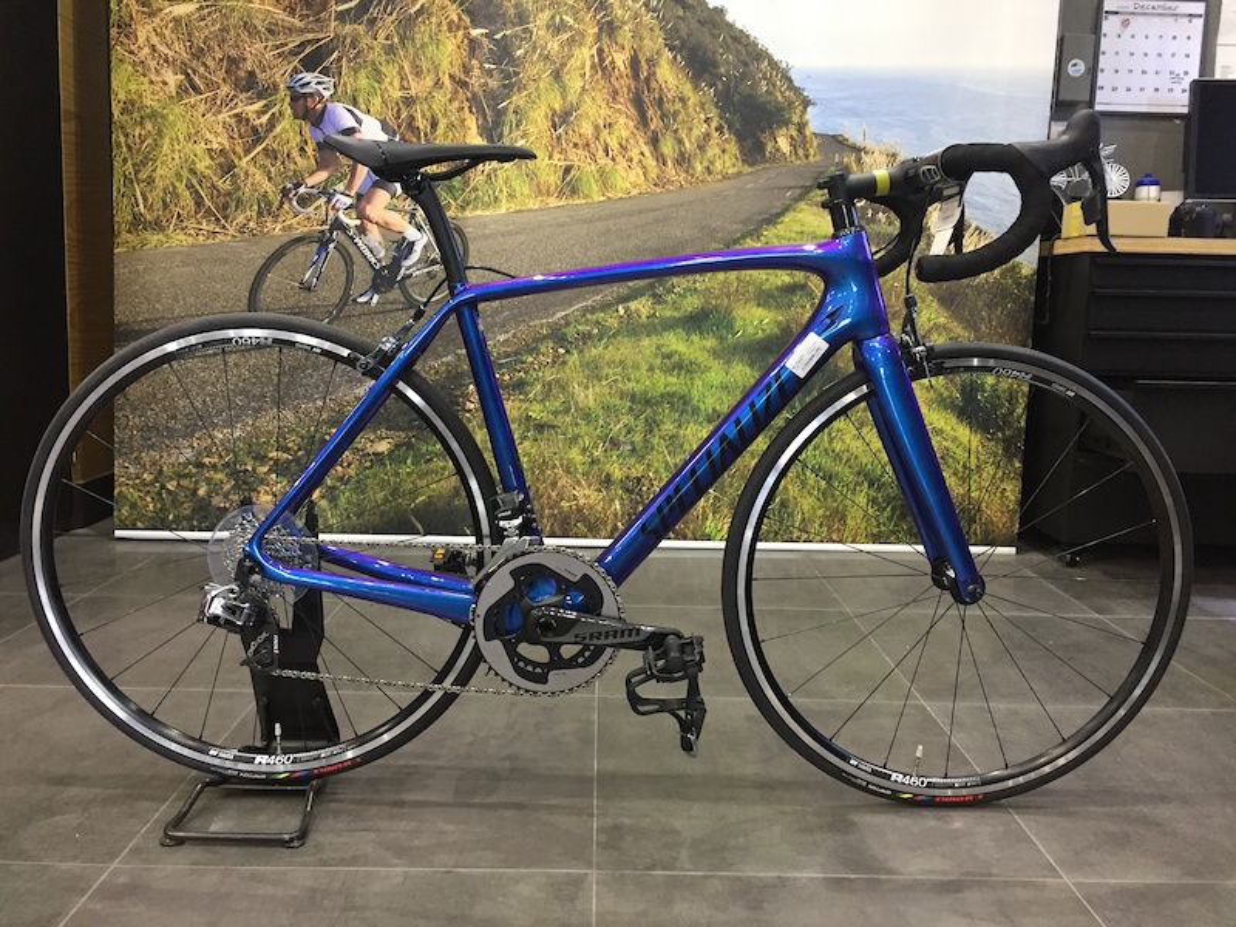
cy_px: 464
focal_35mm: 29
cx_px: 618
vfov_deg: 48.2
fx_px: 1035
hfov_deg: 61.7
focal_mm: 4.15
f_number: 2.2
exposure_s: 1/30
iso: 160
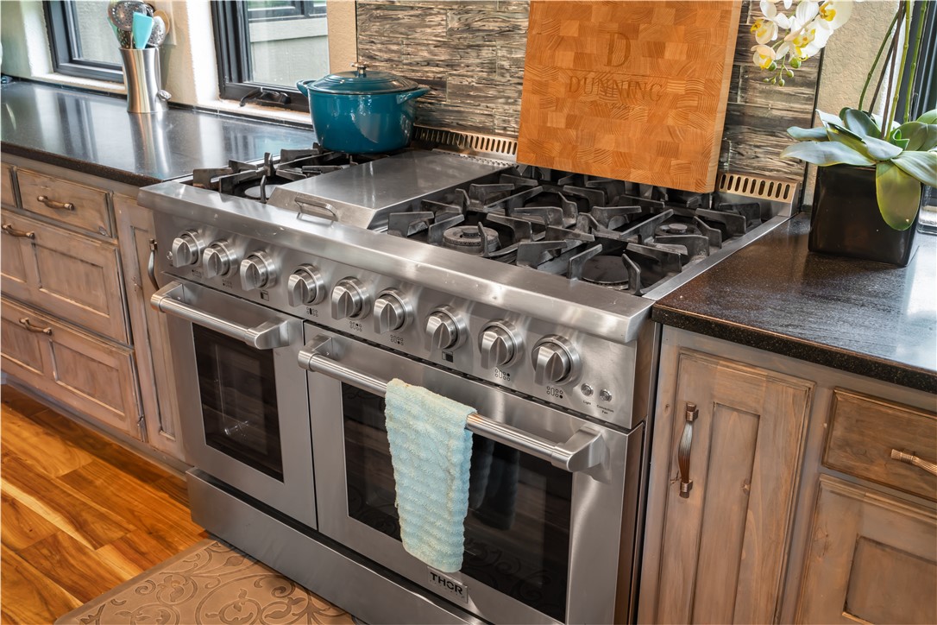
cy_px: 312
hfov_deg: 54.4
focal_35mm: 35
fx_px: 911
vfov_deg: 37.9
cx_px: 468
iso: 320
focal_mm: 35
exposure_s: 1/4
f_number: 9
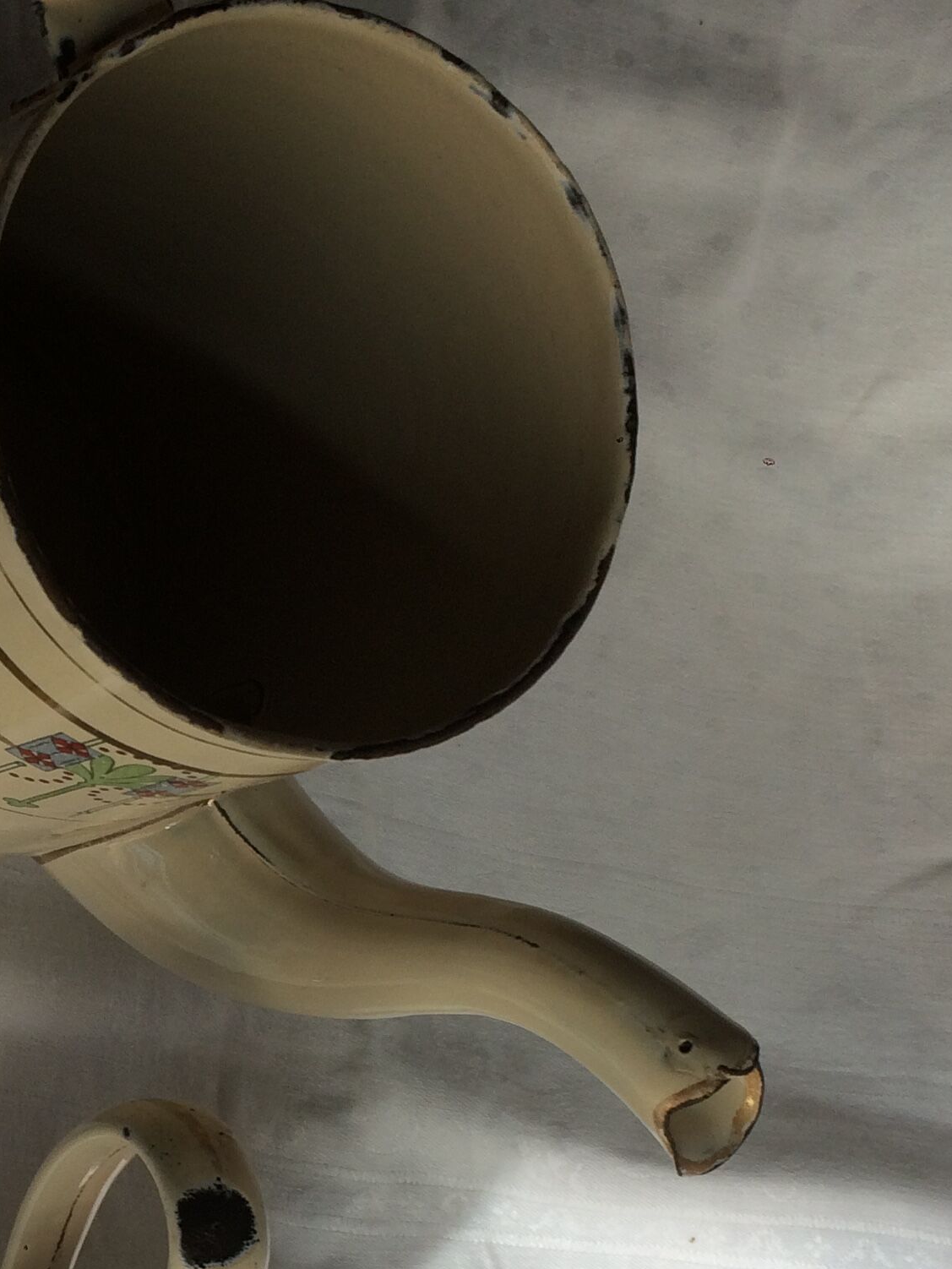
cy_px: 906
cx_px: 72
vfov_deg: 30.3
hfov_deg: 22.6
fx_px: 2309
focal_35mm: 63
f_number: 2.2
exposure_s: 1/100
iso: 40
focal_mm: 4.15
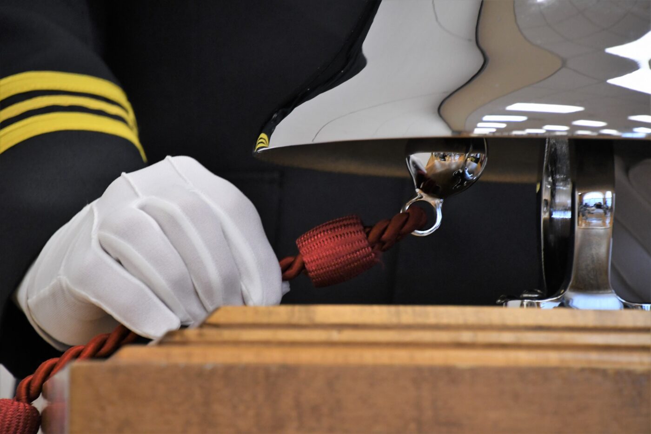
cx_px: 326
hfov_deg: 6.0
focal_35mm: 345
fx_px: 6240
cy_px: 217
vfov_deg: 4.0
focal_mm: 230
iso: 2500
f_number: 6.3
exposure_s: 1/50
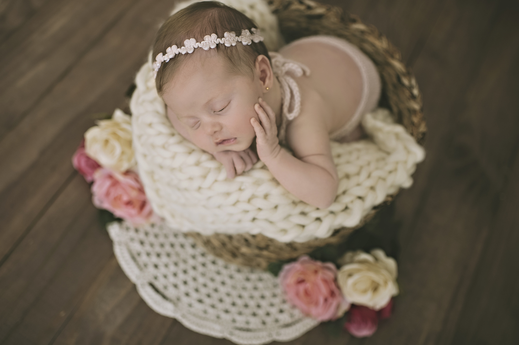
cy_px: 167
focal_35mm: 37
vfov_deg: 35.9
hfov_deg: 51.9
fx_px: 533
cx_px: 252
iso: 200
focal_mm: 35
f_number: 2.2
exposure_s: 1/200
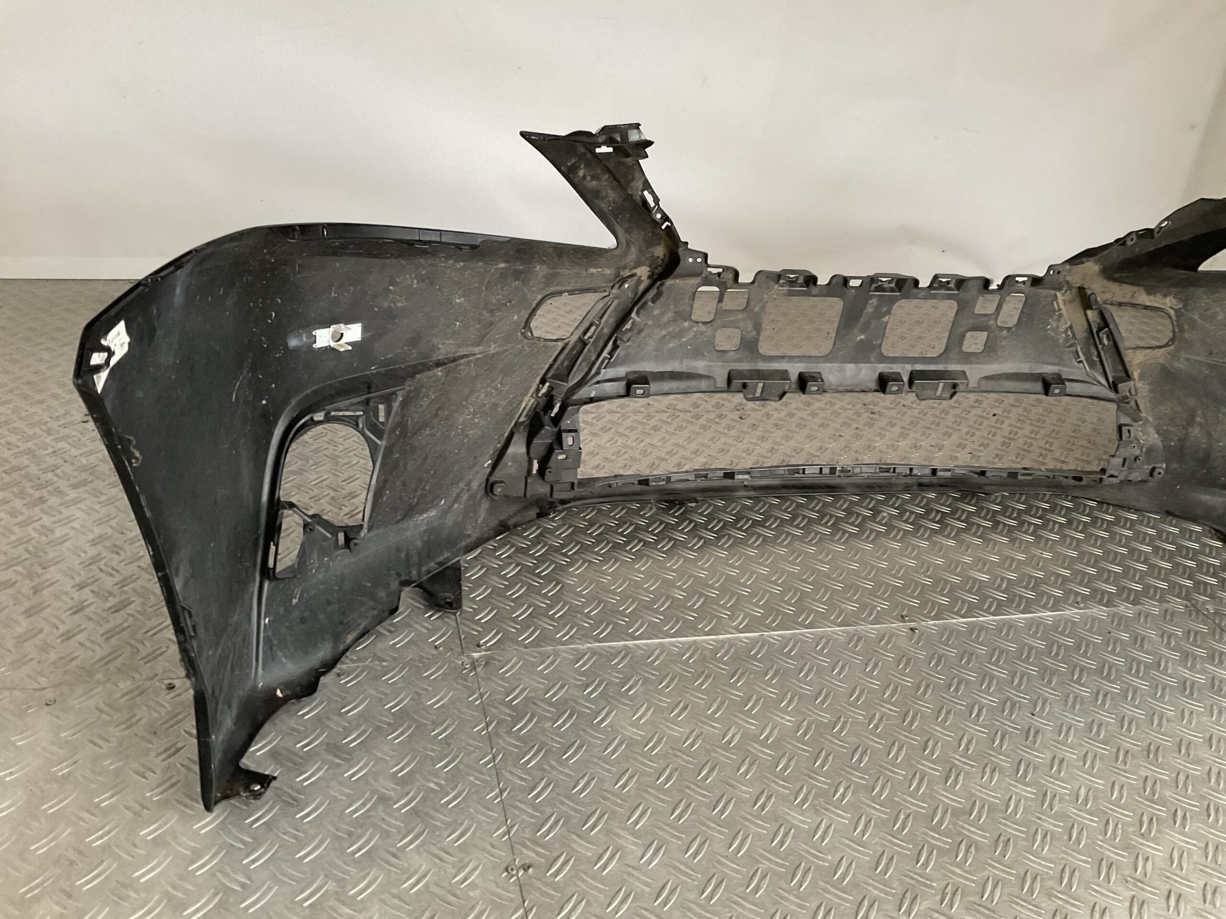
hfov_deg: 61.7
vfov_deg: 48.2
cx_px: 613
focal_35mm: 29
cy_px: 460
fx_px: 1027
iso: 160
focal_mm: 3
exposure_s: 1/50
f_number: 1.8
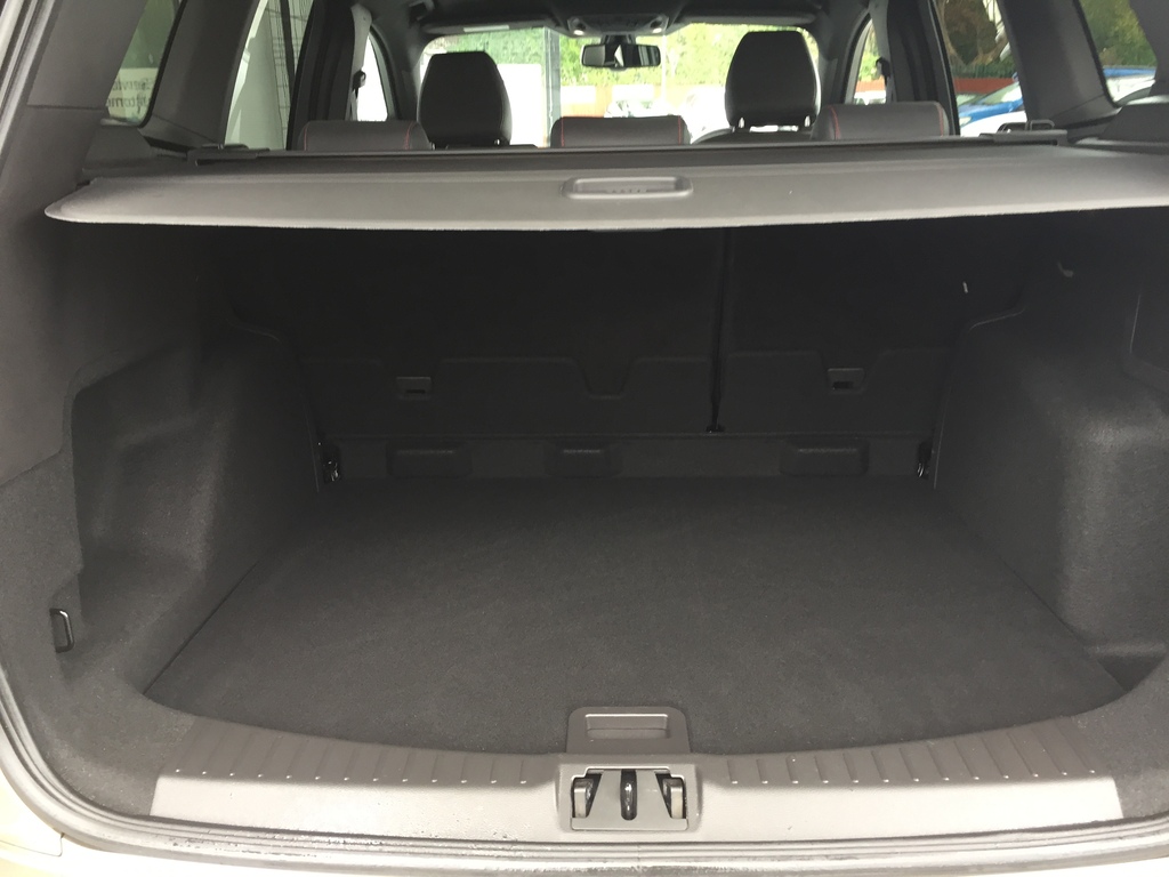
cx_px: 584
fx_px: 979
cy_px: 438
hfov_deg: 61.7
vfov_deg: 48.2
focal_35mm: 29
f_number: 2.2
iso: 80
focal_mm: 4.15
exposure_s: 1/33
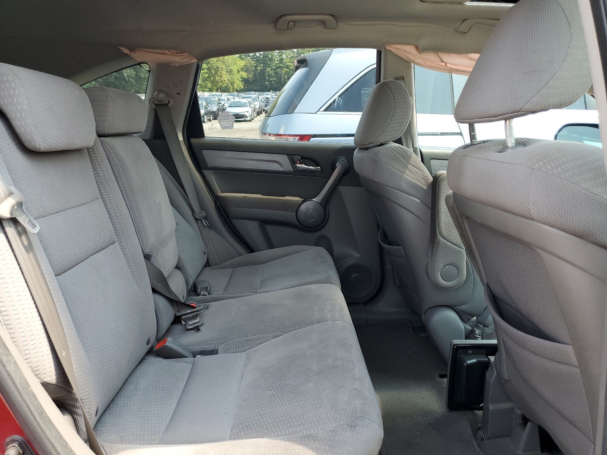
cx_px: 304
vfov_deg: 53.1
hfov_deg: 67.3
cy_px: 228
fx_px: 456
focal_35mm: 26
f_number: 1.5
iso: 50
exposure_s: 1/179
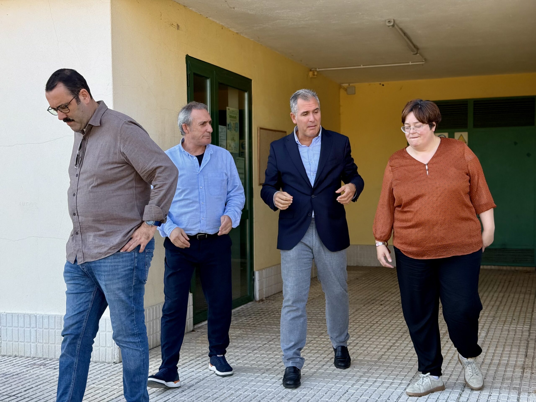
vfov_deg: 30.3
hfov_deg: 39.7
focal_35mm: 48
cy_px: 201
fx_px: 743
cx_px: 268
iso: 100
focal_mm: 6.76
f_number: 1.78
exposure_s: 1/592
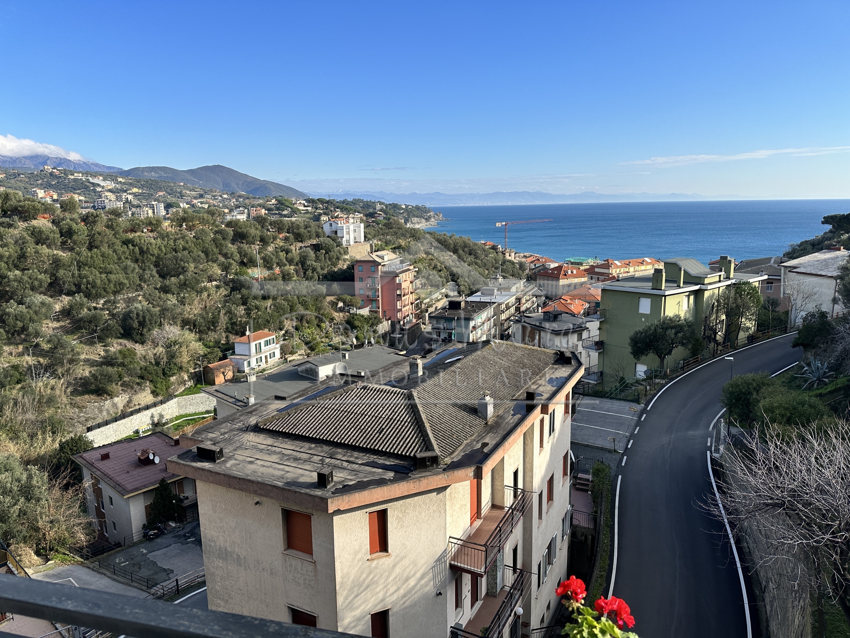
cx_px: 425
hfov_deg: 71.6
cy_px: 319
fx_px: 589
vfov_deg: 56.8
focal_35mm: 24
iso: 80
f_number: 1.78
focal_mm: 6.86
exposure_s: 1/3247
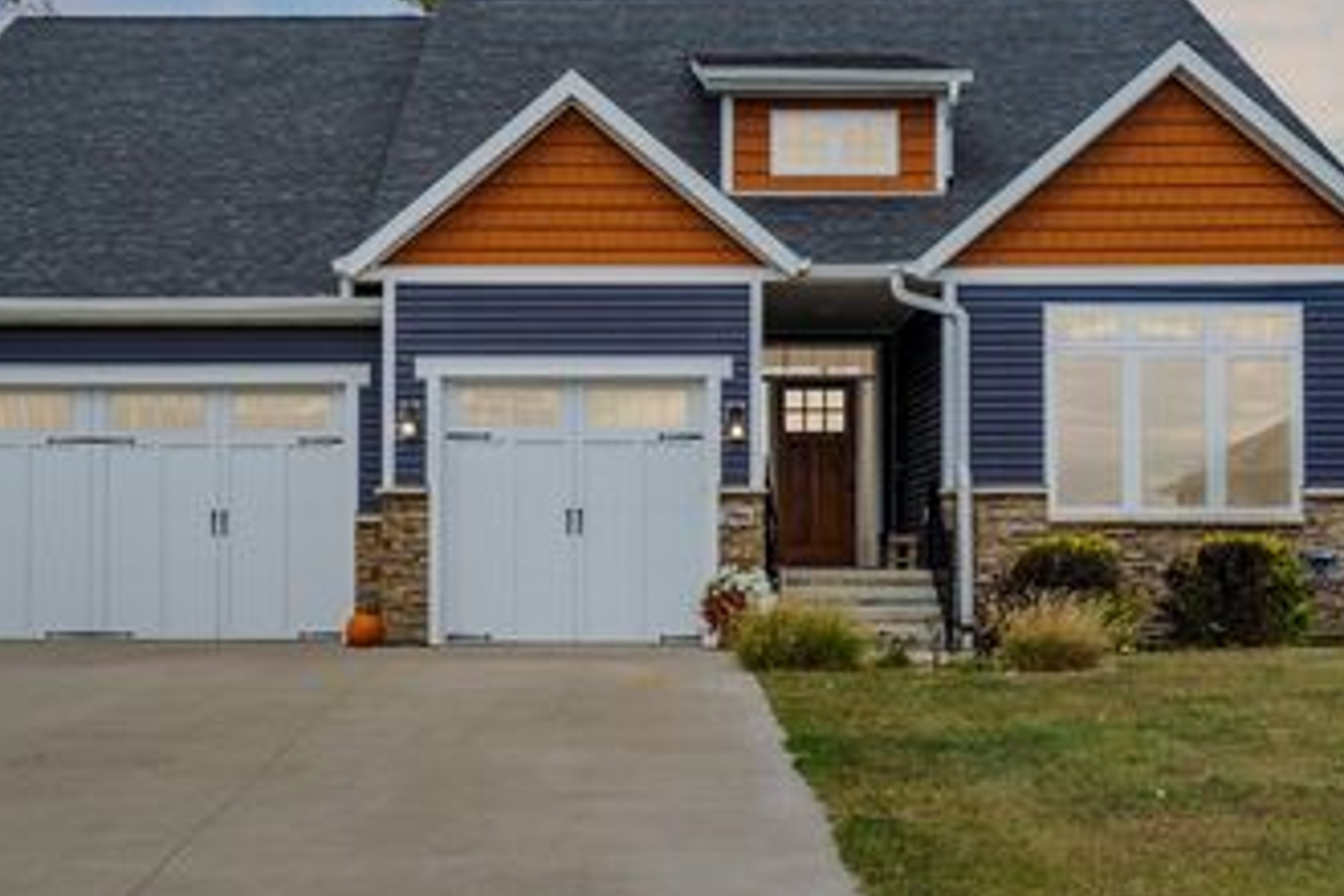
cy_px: 259
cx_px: 591
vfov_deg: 26.7
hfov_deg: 39.5
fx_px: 1867
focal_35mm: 50
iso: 400
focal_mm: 33
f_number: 9
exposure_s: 1/500
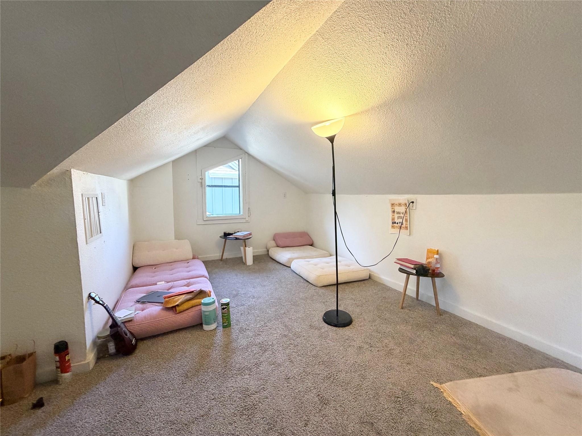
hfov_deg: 102.1
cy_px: 218
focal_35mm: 14
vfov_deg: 85.7
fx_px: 235
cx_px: 291
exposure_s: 1/60
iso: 250
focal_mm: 2.22
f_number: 2.2
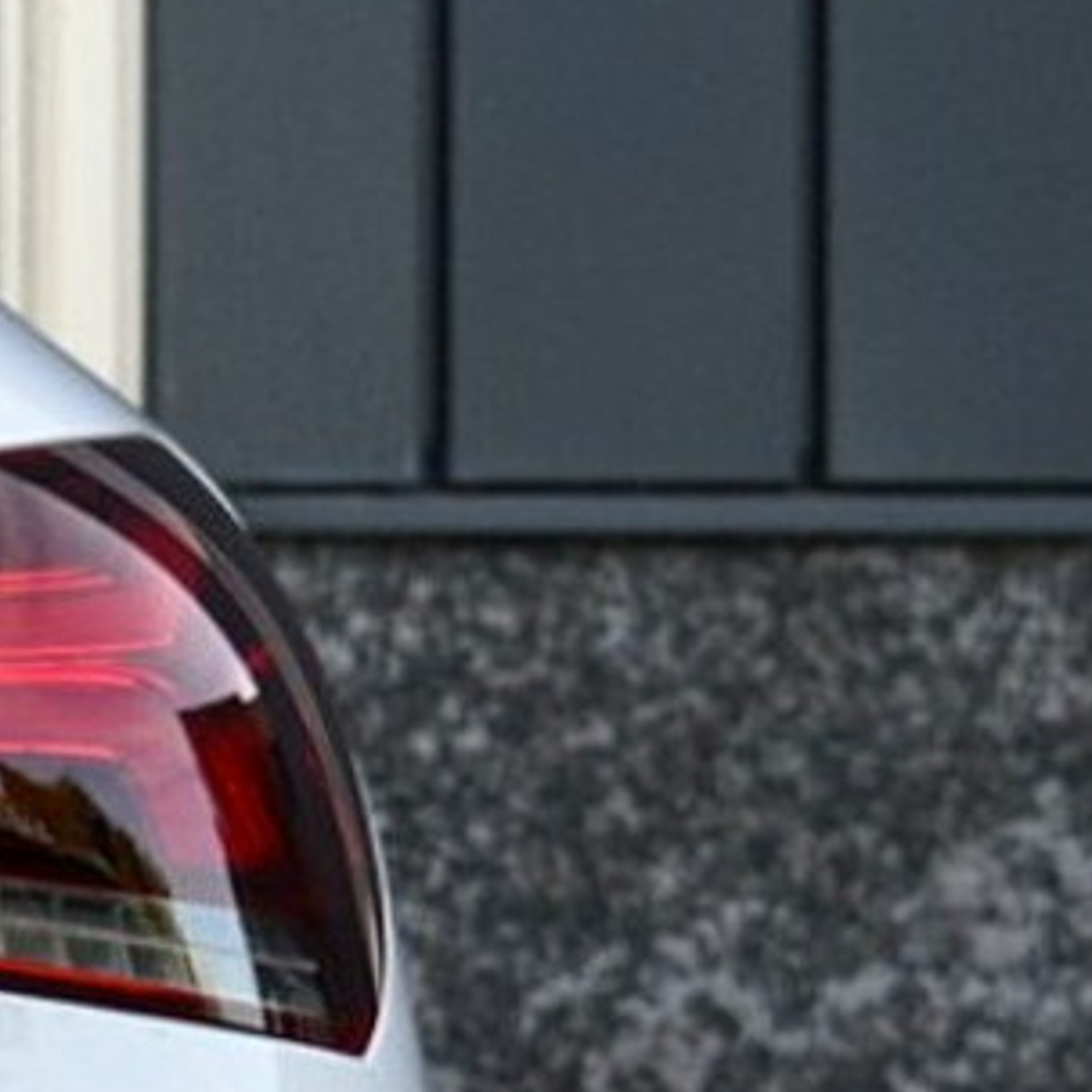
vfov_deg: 5.4
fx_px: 11528
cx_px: -2216
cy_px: 1276
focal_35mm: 323
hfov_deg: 5.1
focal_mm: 40
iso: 400
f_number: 9
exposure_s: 1/160
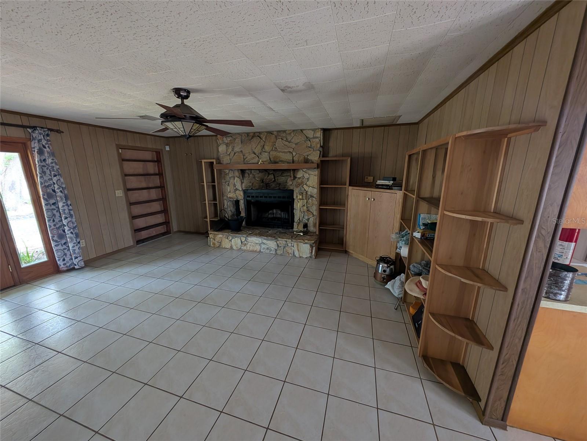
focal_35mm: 12
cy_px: 220
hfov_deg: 110.5
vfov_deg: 94.5
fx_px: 203
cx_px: 294
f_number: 1.95
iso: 103
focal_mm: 2.23
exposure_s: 1/23.8
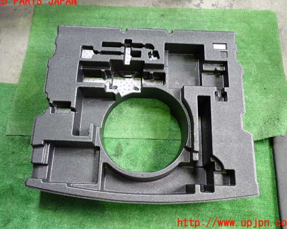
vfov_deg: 45.8
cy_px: 112
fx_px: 272
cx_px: 139
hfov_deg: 55.7
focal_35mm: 32
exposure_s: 1/30
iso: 320
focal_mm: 5.4
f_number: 2.3
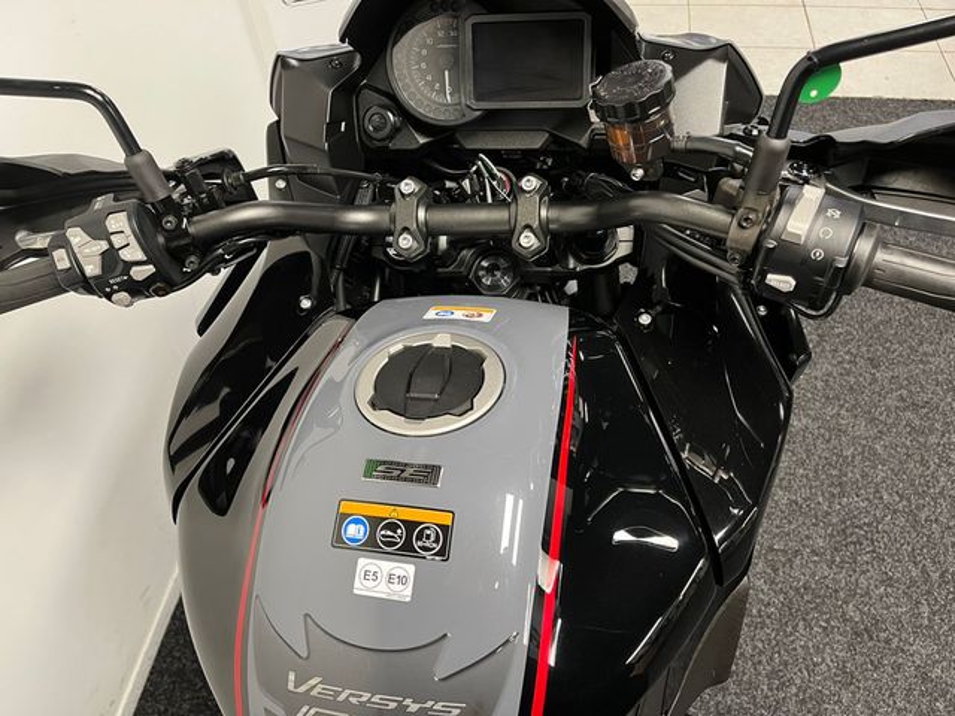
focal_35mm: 26
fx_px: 717
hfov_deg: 67.3
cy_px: 358
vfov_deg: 53.1
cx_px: 478
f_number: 1.6
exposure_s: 1/50
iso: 250
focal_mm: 5.1
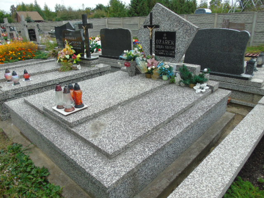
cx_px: 132
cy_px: 99
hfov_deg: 69.4
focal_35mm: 25
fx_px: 191
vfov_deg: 54.9
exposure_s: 1/160
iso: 80
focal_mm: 4.4
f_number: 3.4
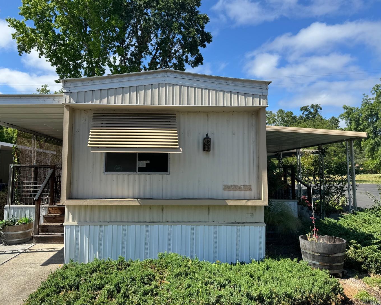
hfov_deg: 65.9
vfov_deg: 54.9
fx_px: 293
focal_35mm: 26
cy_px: 150
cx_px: 174
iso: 80
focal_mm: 6.76
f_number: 1.78
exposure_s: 1/3096
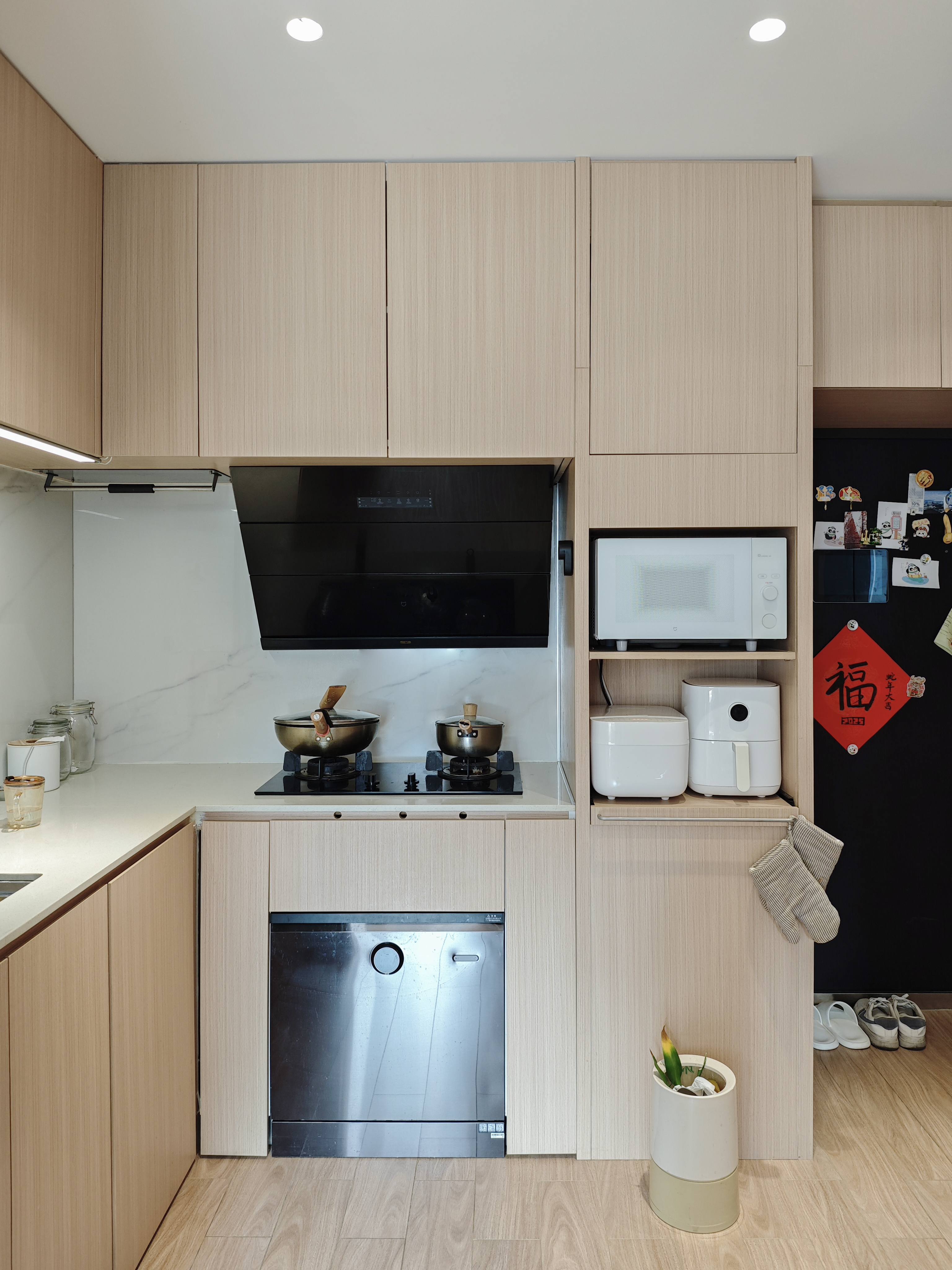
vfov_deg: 73.9
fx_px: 843
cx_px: 476
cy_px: 635
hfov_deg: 58.9
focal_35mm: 23
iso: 320
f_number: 1.6
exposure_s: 1/64.5
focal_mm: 6.55
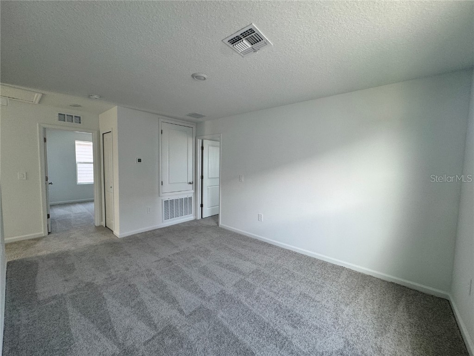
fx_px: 192
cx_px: 237
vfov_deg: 85.7
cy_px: 178
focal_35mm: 14
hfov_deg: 102.1
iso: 160
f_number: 2.2
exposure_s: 1/99
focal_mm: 2.22
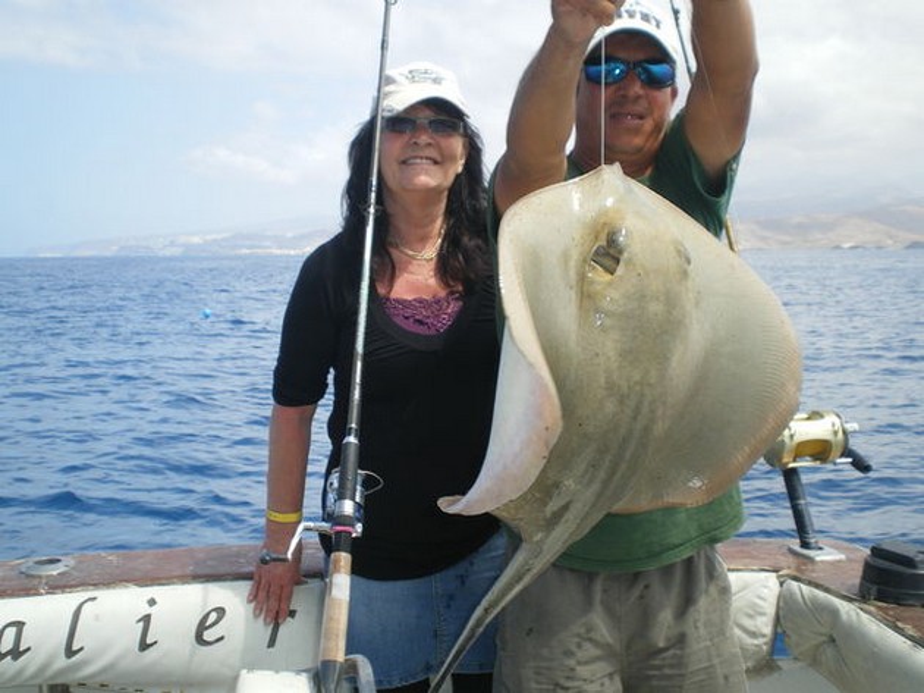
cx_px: 462
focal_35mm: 48
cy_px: 346
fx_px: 1281
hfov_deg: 39.7
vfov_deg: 30.2
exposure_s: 1/200
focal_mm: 8.4
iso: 50
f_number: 5.2
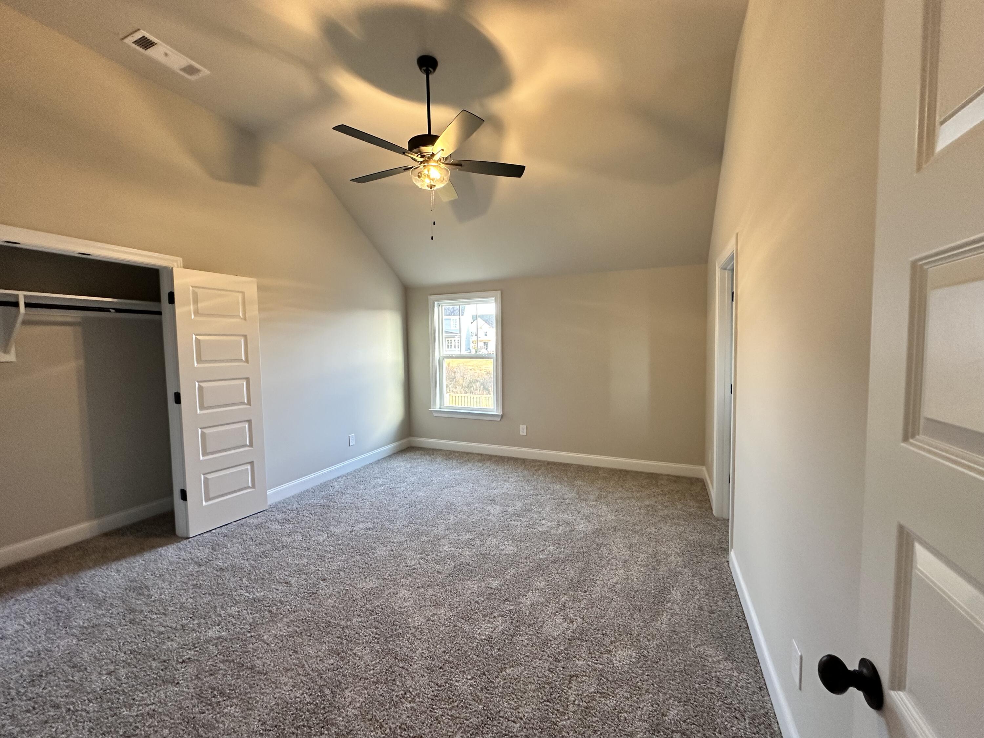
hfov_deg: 102.1
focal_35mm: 14
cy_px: 369
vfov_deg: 85.7
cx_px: 492
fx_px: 398
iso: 200
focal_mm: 2.22
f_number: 2.2
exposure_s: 1/60
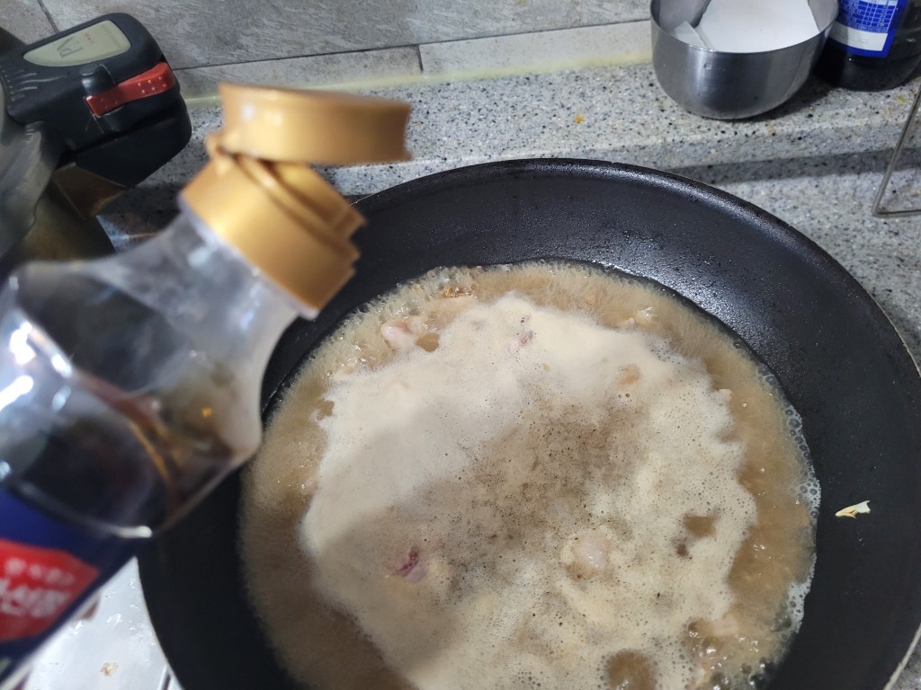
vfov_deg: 53.1
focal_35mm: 26
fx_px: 692
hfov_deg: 67.3
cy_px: 345
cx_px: 460
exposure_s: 1/40
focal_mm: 5.4
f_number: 1.8
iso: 400
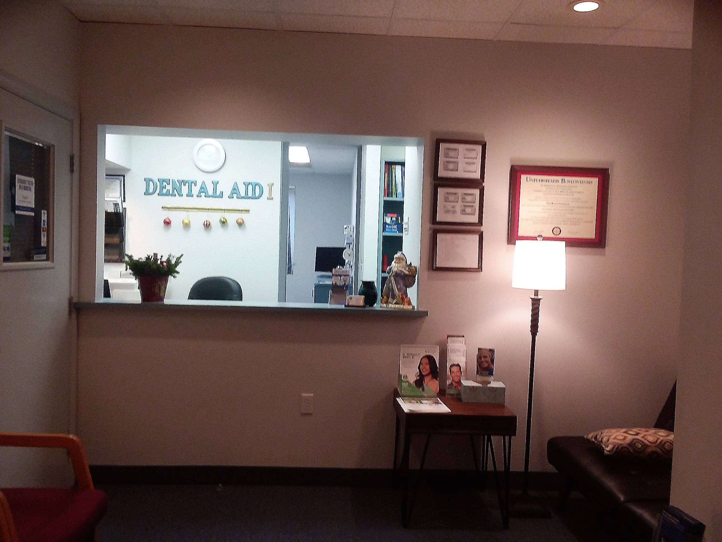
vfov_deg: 48.2
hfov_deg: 61.7
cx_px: 361
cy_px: 271
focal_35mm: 29
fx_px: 605
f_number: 1.9
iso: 80
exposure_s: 1/30
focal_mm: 2.47
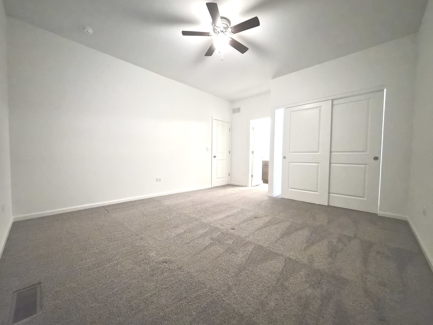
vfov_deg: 89.9
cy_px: 162
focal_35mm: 13
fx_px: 163
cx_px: 216
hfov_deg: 106.2
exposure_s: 1/60
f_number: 2.2
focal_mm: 1.7
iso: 1000
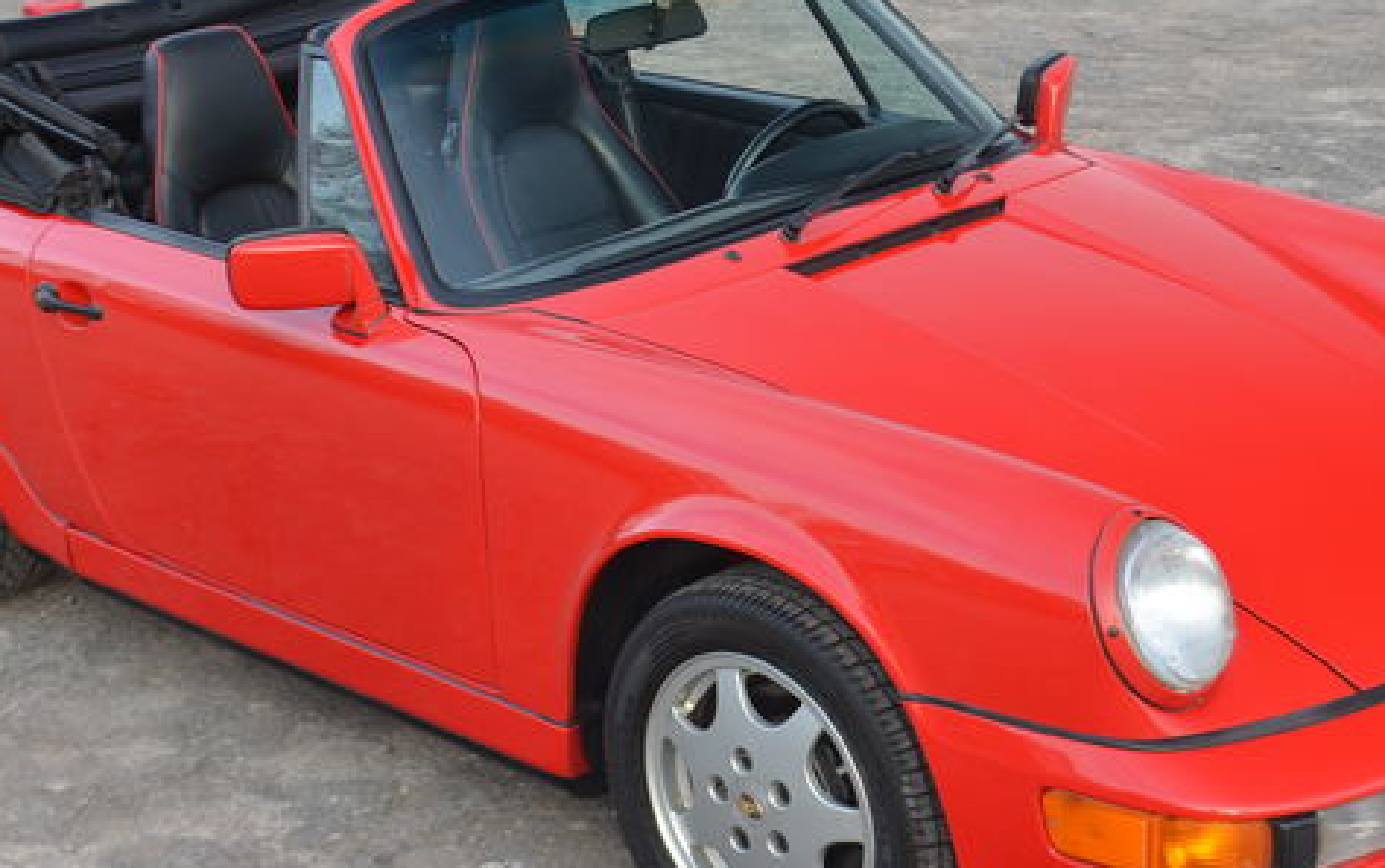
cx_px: 719
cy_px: 403
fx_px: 2984
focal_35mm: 79
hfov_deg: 26.1
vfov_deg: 16.5
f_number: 5.6
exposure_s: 1/125
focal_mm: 32
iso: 360
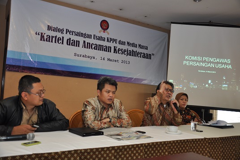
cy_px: 80
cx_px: 120
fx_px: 220
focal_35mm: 33
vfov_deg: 39.9
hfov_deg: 57.3
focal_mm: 22
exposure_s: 1/30
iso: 400
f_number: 3.8
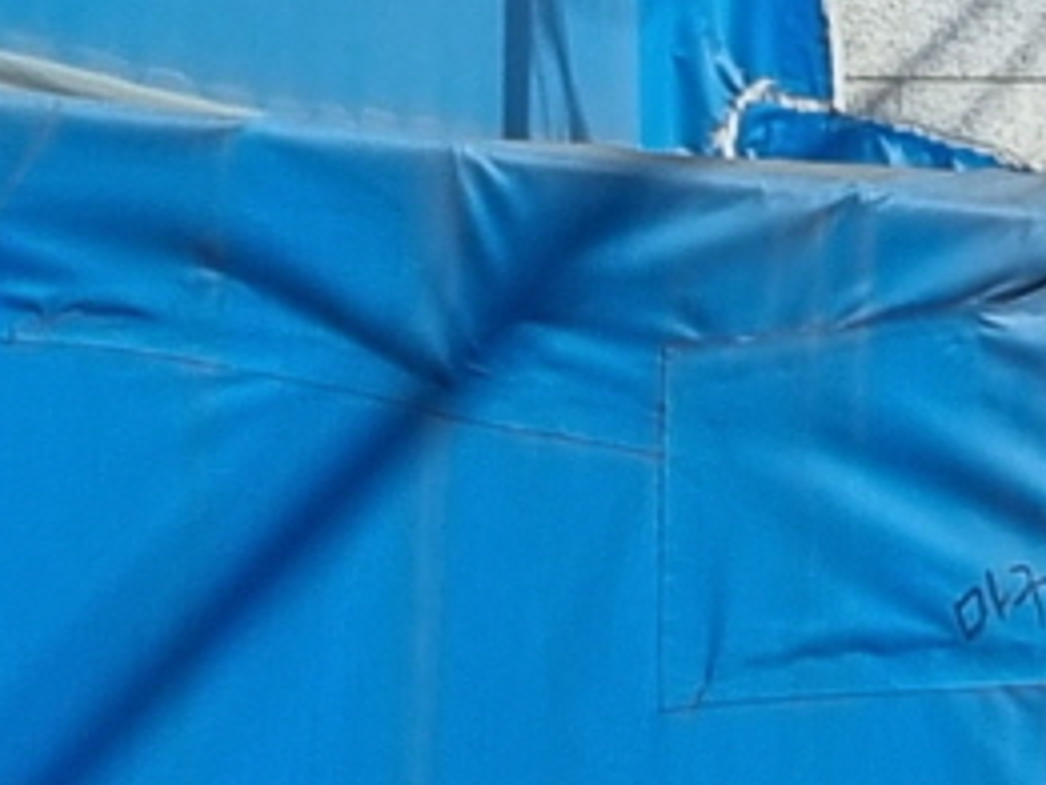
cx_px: 3390
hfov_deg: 8.1
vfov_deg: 7.4
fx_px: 6016
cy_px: -252
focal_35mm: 199
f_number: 1.8
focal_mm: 5.4
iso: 50
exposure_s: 1/2856
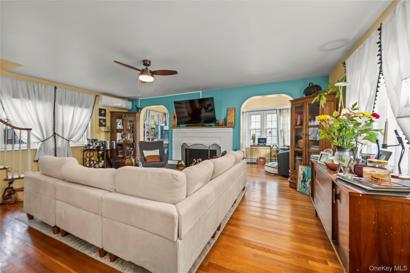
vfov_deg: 81.2
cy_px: 136
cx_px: 205
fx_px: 159
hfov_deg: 104.3
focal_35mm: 14
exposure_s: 1/5
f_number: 8
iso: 800
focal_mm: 14
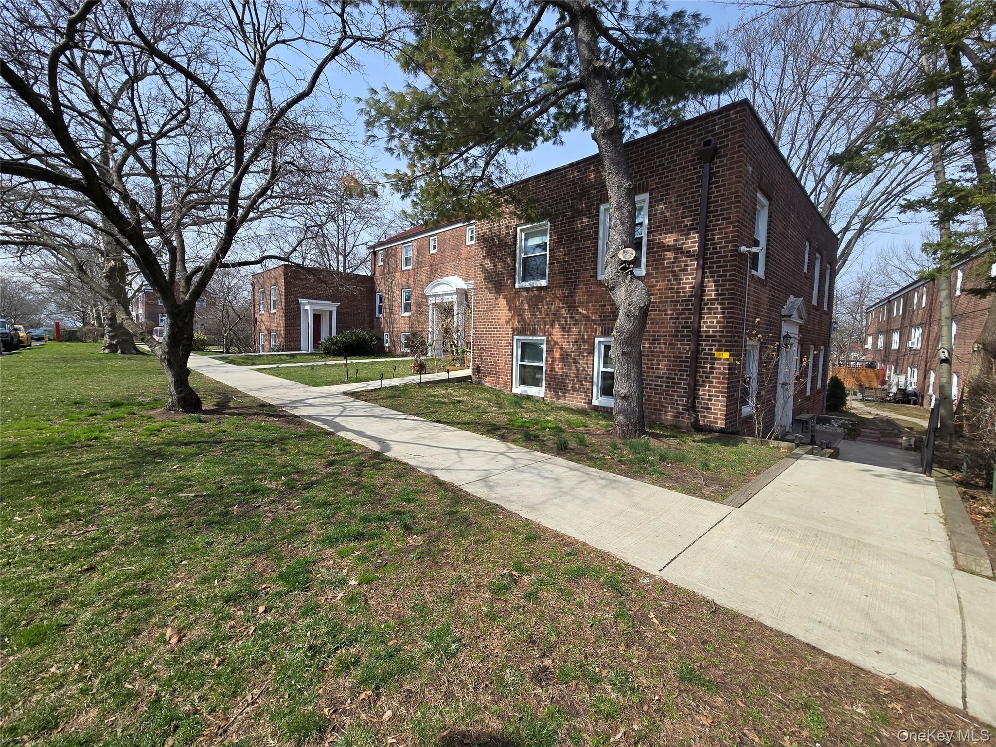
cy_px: 374
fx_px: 374
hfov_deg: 106.2
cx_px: 498
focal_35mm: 13
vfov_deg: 89.9
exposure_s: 1/1681
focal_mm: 2.2
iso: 50
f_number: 2.2
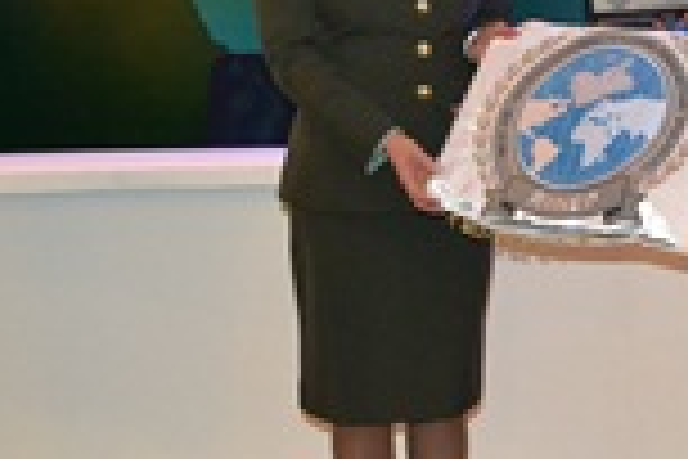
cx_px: 782
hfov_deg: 21.7
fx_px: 1682
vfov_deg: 15.5
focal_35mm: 88
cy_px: 205
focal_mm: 20
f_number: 3.8
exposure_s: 1/60
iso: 2500
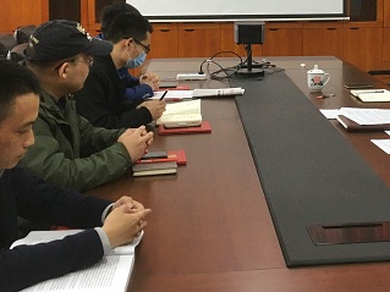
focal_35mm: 59
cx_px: 291
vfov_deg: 24.0
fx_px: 664
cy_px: 16
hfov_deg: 32.1
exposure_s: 1/33
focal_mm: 4.15
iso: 160
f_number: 2.2
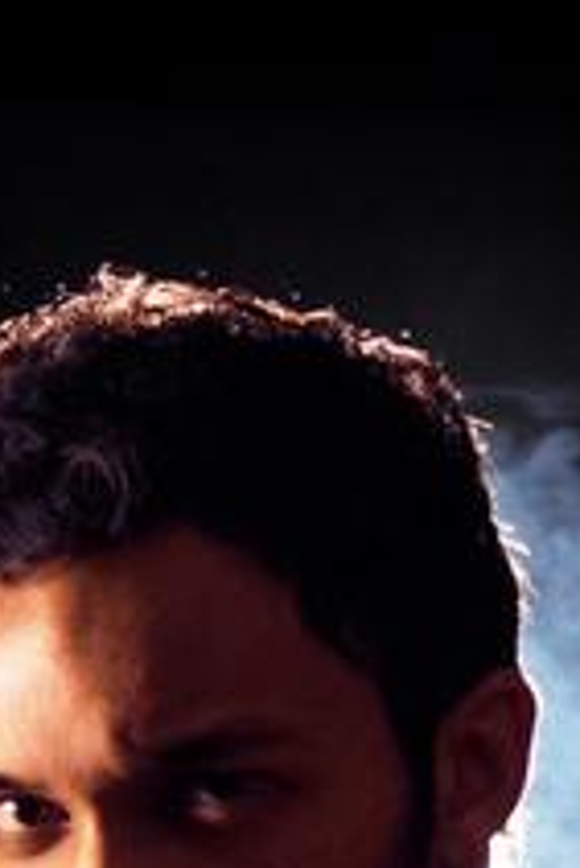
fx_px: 11604
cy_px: 1481
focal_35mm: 481
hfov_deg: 2.9
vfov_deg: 4.2
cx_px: 234
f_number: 4
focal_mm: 88
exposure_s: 1/400
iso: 1000
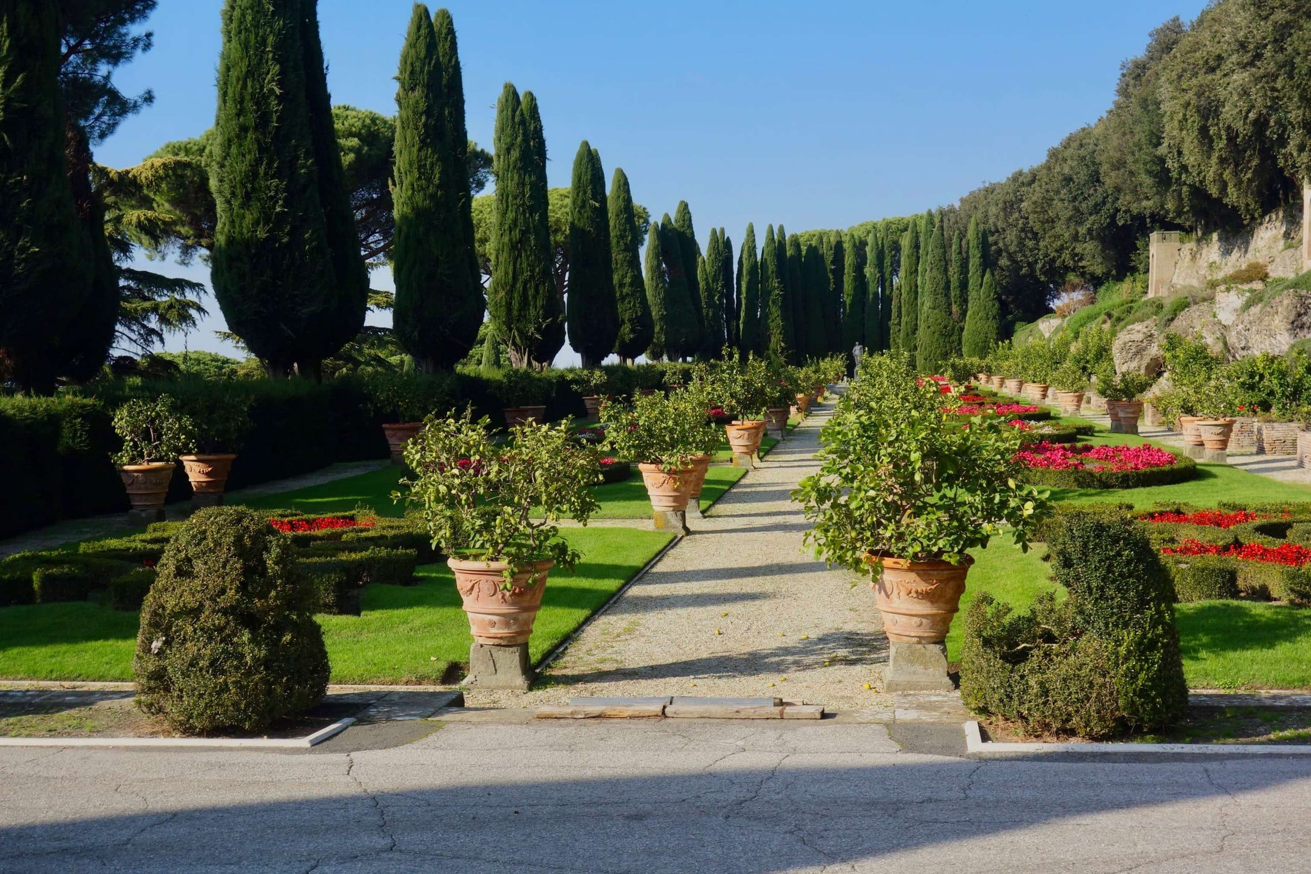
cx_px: 656
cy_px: 437
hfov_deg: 38.2
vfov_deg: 26.0
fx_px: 1894
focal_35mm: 52
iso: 125
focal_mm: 19.31
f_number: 5.6
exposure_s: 1/400
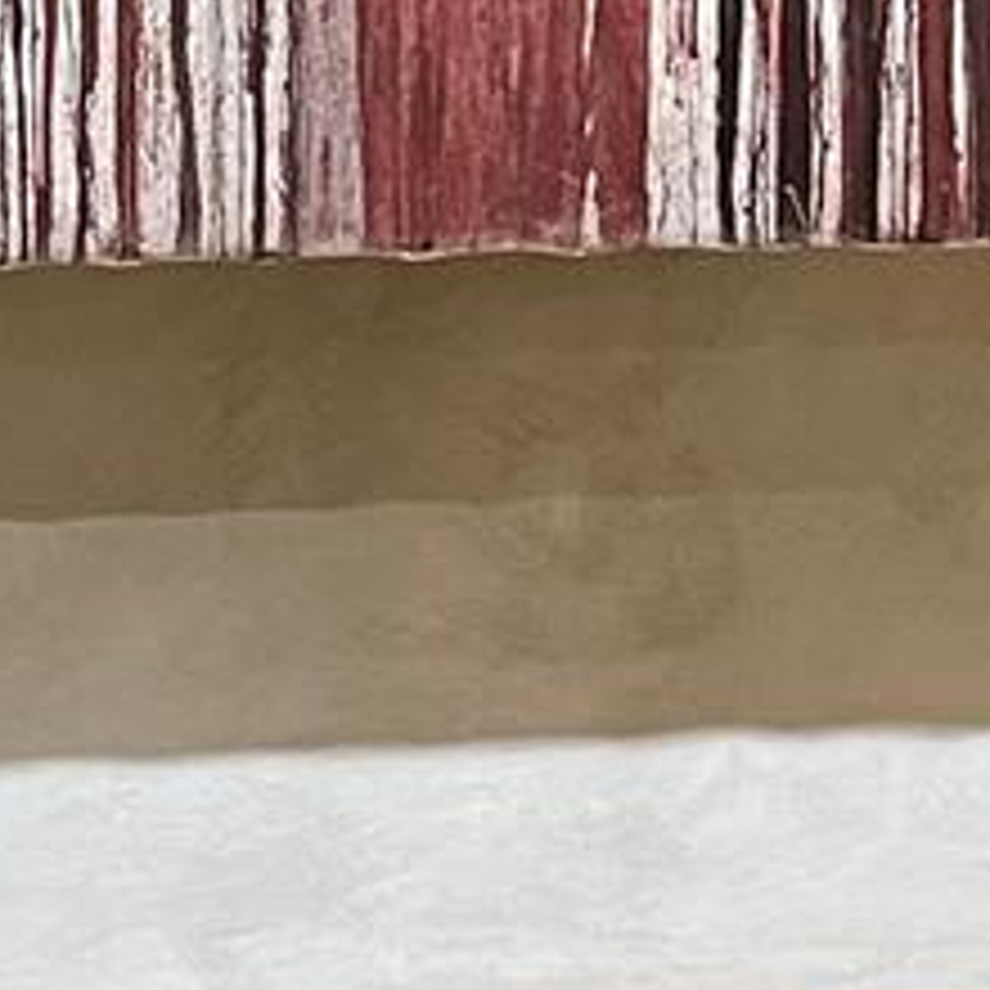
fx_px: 5404
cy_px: -518
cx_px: -202
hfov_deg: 10.3
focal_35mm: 167
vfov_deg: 10.1
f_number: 1.6
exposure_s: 1/53
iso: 160
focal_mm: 5.1
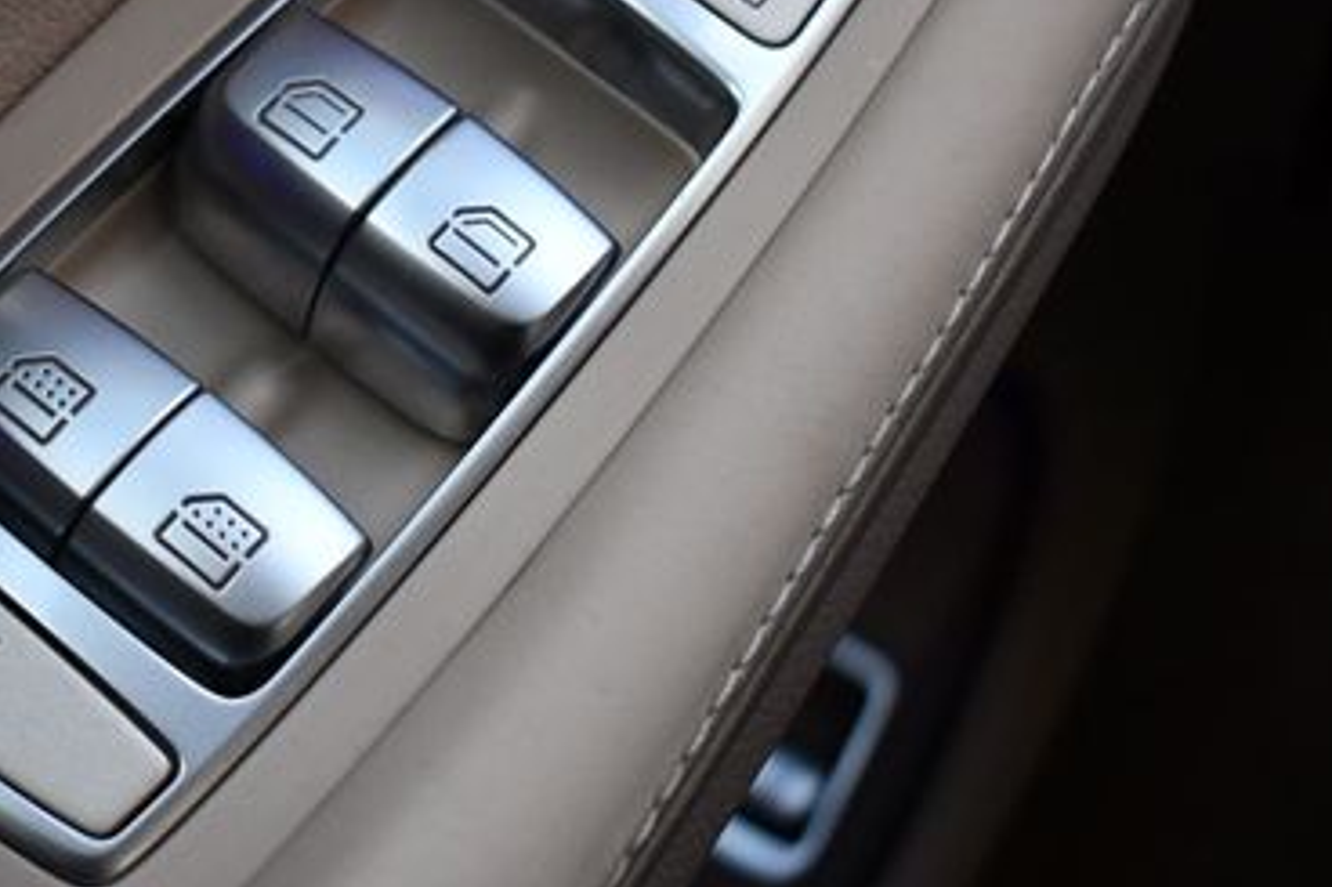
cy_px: 272
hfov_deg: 27.2
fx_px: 2700
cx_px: 286
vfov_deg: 18.6
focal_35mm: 73
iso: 900
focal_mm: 28
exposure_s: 1/125
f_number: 4.2
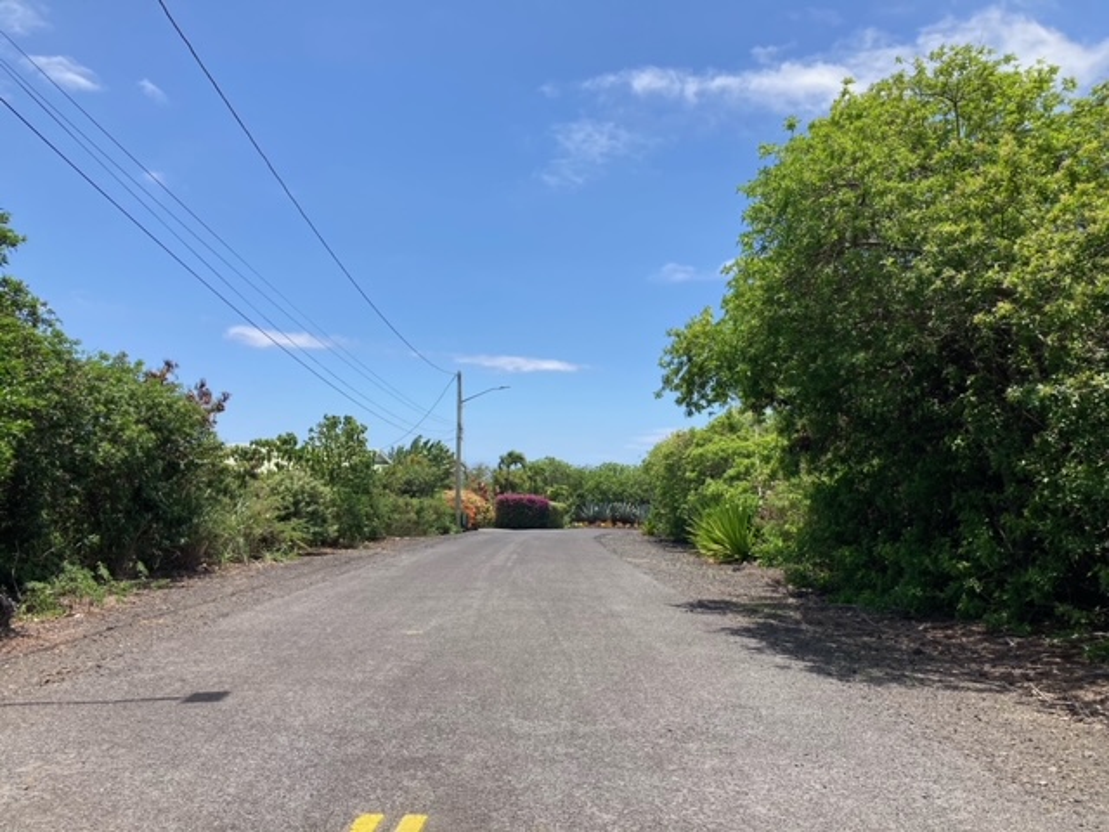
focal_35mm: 28
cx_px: 554
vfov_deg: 49.7
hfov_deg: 63.4
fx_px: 897
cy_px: 416
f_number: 1.8
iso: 20
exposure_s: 1/1675
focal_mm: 3.99
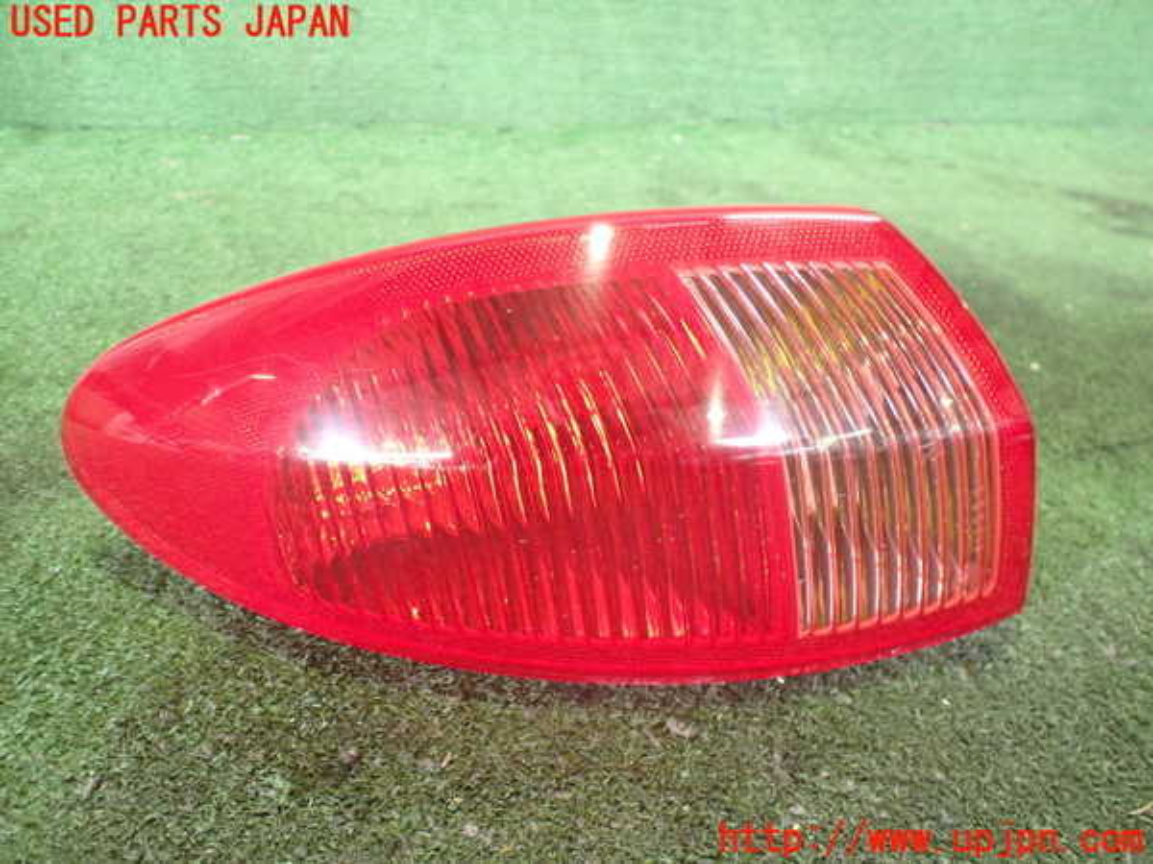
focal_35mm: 30
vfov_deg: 46.8
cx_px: 576
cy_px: 432
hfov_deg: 60.0
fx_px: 999
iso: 1000
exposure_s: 1/30
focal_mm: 5.4
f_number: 2.3
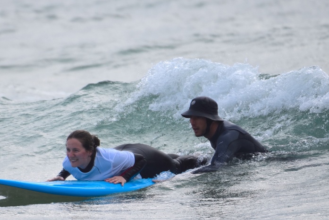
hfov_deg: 2.3
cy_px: 154
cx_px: 121
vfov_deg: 1.6
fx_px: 8053
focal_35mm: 881
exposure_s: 1/1600
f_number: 6.7
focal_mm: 400
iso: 400
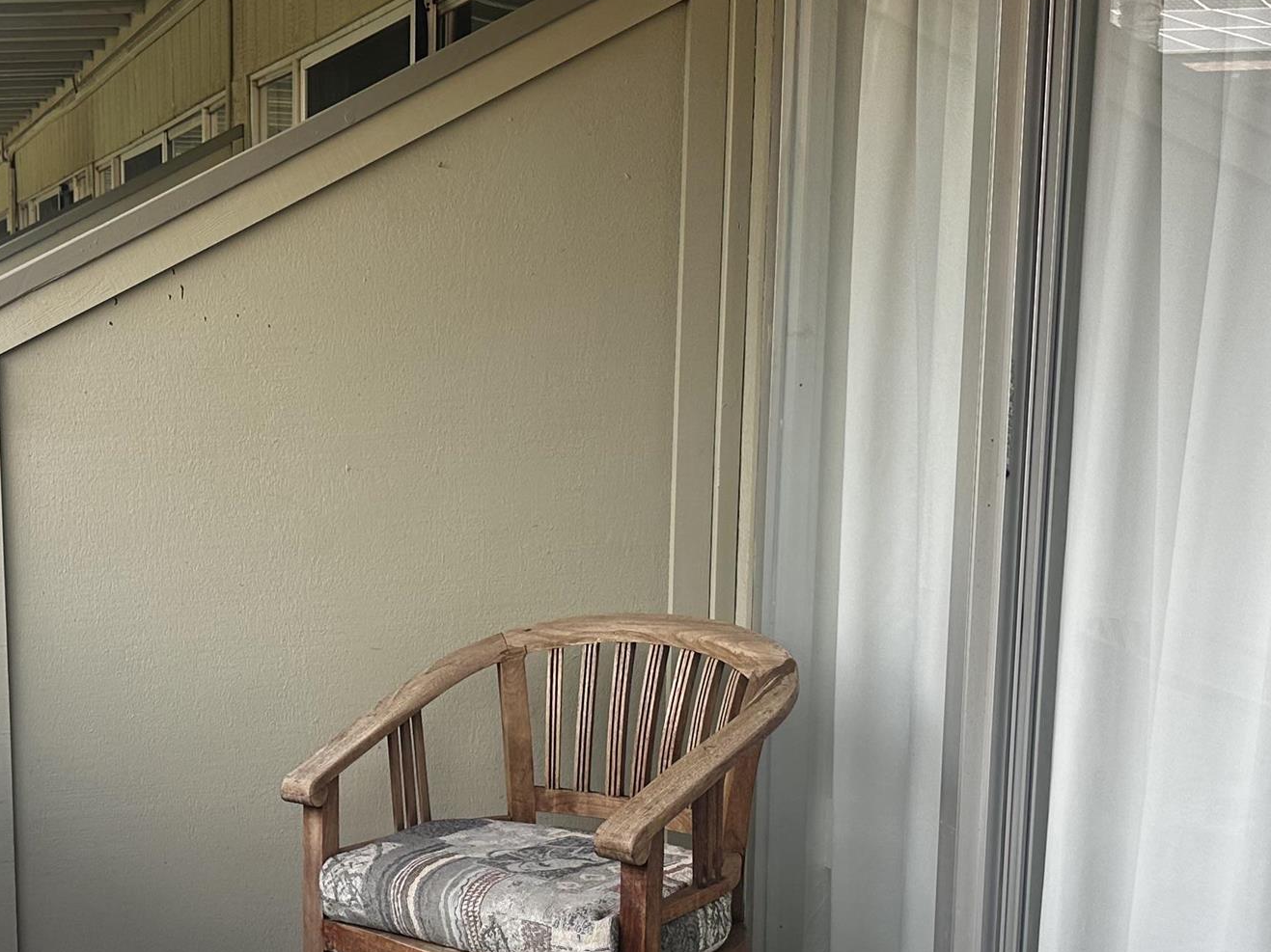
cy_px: 694
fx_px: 2056
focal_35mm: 56
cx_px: 152
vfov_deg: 25.8
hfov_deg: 32.8
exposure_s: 1/555
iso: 80
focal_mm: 6.86
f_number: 1.78
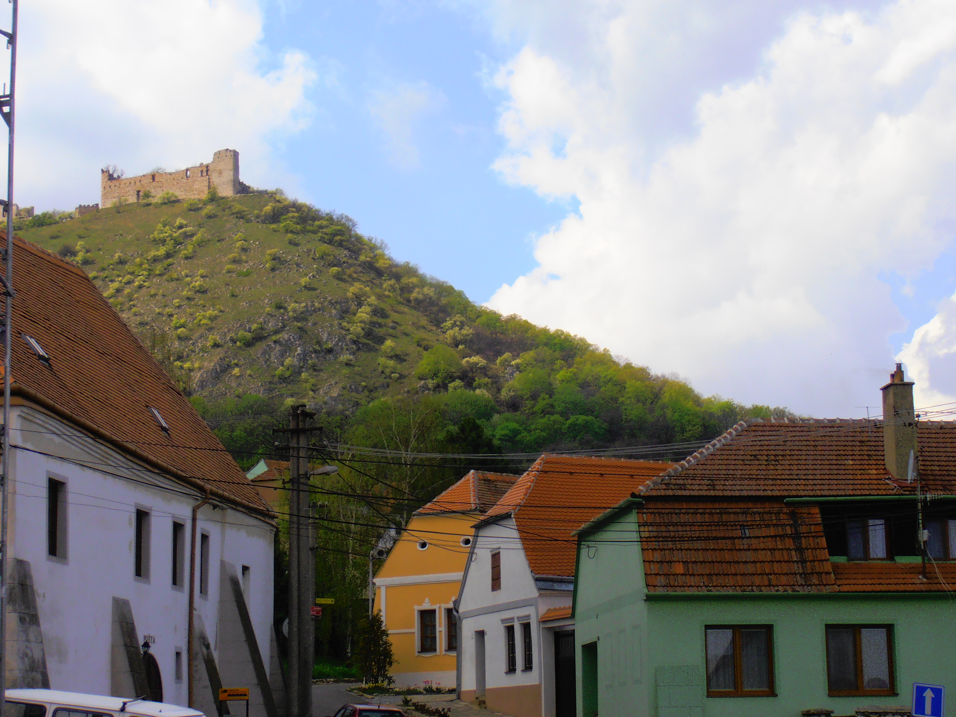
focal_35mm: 88
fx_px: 2430
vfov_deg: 16.8
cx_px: 478
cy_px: 358
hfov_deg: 22.3
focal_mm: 15.51
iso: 80
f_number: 5.1
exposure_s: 1/640
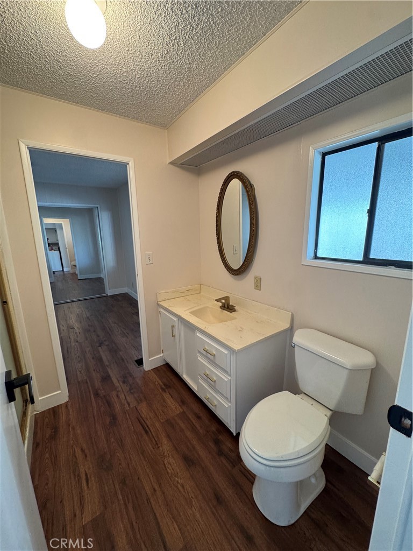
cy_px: 276
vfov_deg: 102.1
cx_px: 206
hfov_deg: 85.7
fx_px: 223
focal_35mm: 14
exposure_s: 1/60
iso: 250
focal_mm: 2.22
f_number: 2.2
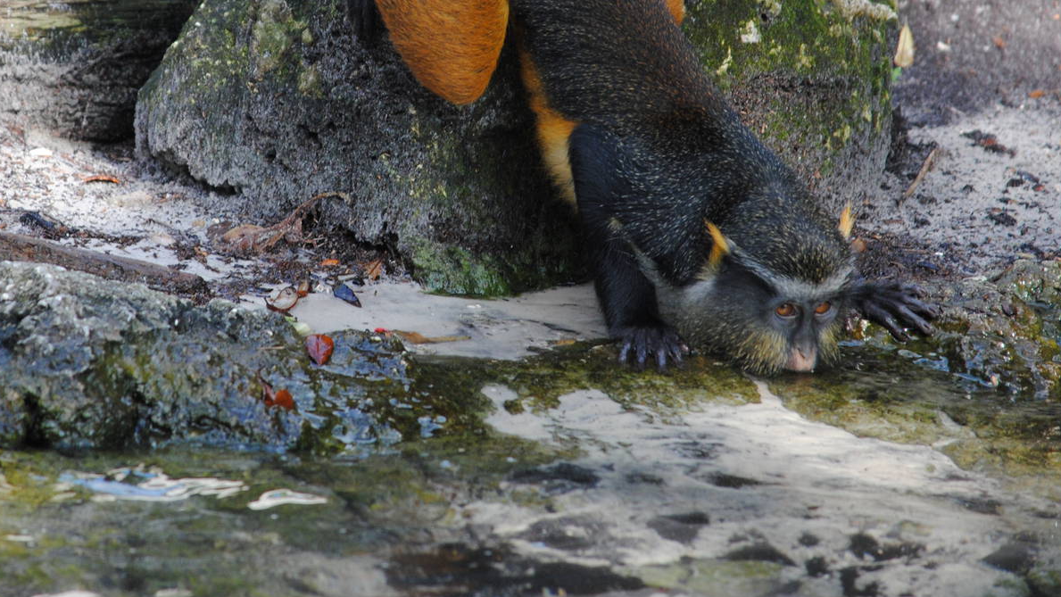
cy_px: 128
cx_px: 388
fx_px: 11612
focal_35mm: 413
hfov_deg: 5.2
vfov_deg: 2.9
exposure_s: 1/320
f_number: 5
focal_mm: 195
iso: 400
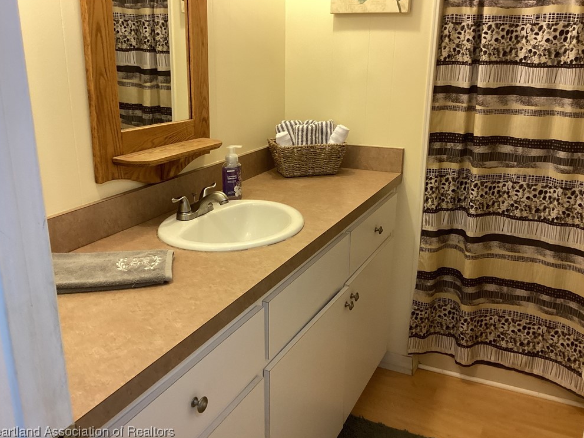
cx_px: 283
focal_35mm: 32
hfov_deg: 56.8
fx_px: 540
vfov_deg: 44.2
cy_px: 218
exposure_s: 1/60
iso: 200
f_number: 2.4
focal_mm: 3.3
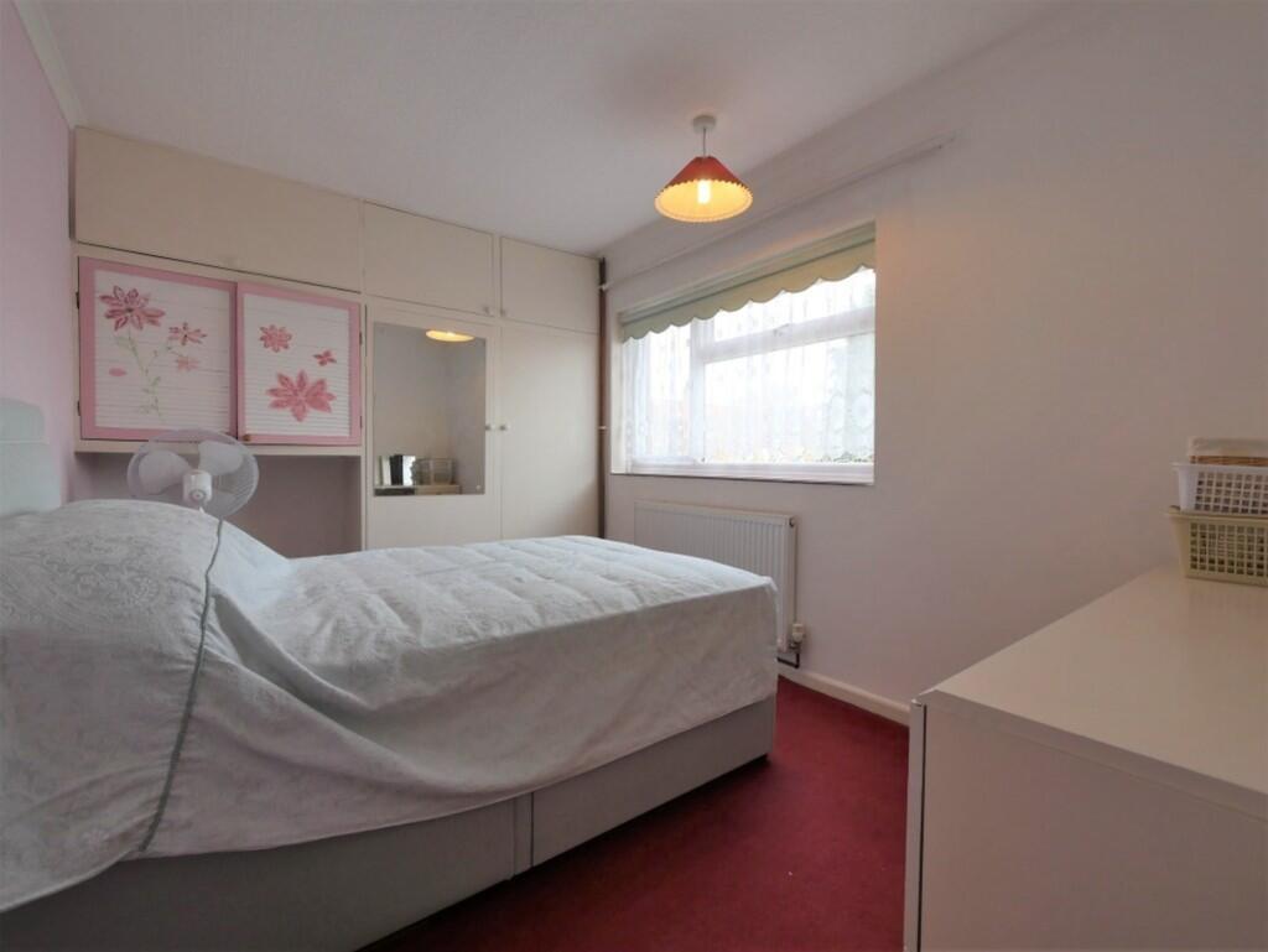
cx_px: 634
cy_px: 476
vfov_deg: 85.7
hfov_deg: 102.0
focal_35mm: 14
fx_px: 513
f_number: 4
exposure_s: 1/60
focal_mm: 7
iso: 200
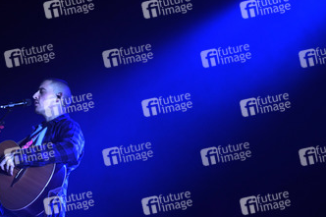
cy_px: 81
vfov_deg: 14.4
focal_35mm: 95
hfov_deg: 21.5
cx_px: 141
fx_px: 860
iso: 800
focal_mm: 70
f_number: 3.5
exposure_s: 1/250
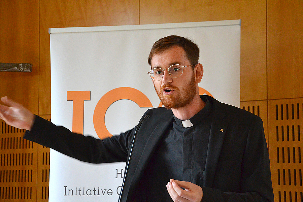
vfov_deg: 18.2
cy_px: 101
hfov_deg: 27.0
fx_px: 631
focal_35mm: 75
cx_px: 152
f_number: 5
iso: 1400
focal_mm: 50
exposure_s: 1/60
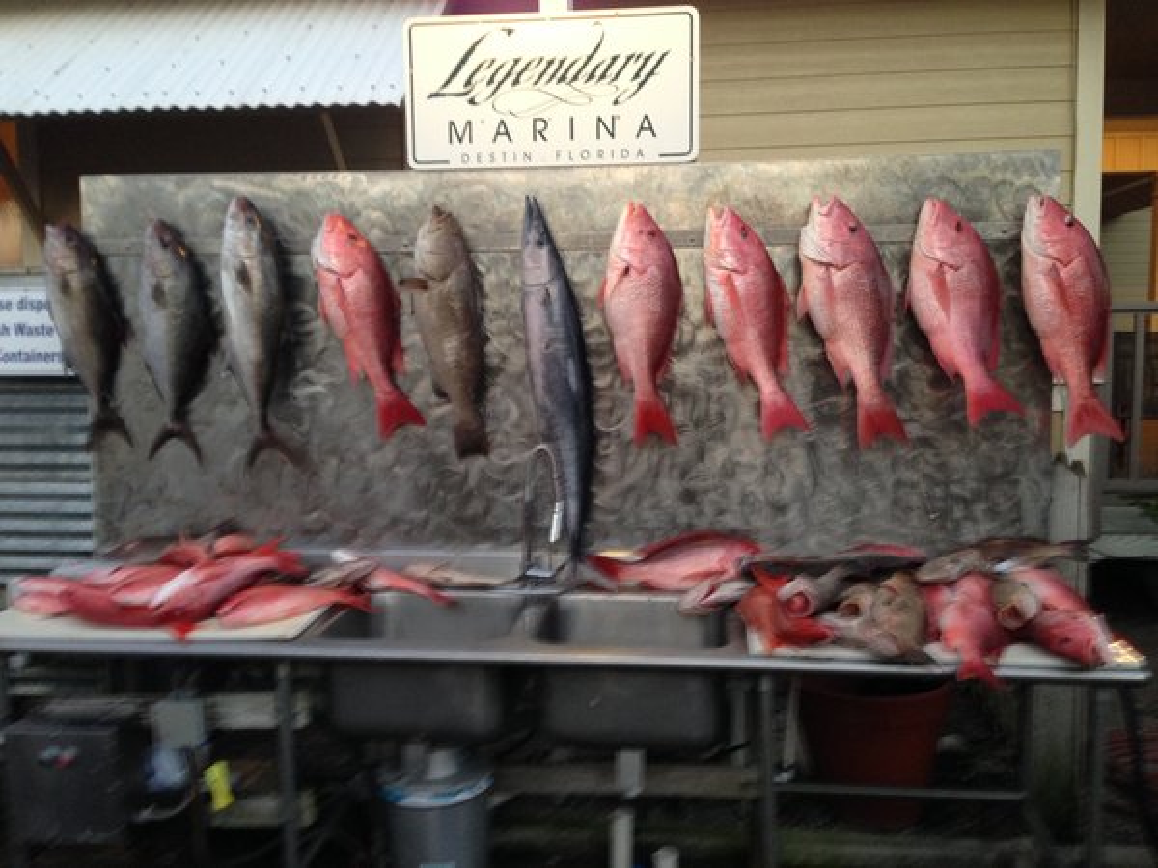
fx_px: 1104
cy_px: 434
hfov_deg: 55.4
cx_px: 579
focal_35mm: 33
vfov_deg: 42.9
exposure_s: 1/20
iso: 125
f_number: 2.4
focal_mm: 4.12
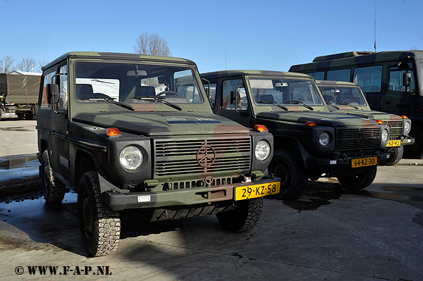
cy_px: 140
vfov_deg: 35.0
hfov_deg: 50.7
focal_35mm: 38
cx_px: 212
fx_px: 446
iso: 200
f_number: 5.6
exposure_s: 1/500
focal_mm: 38
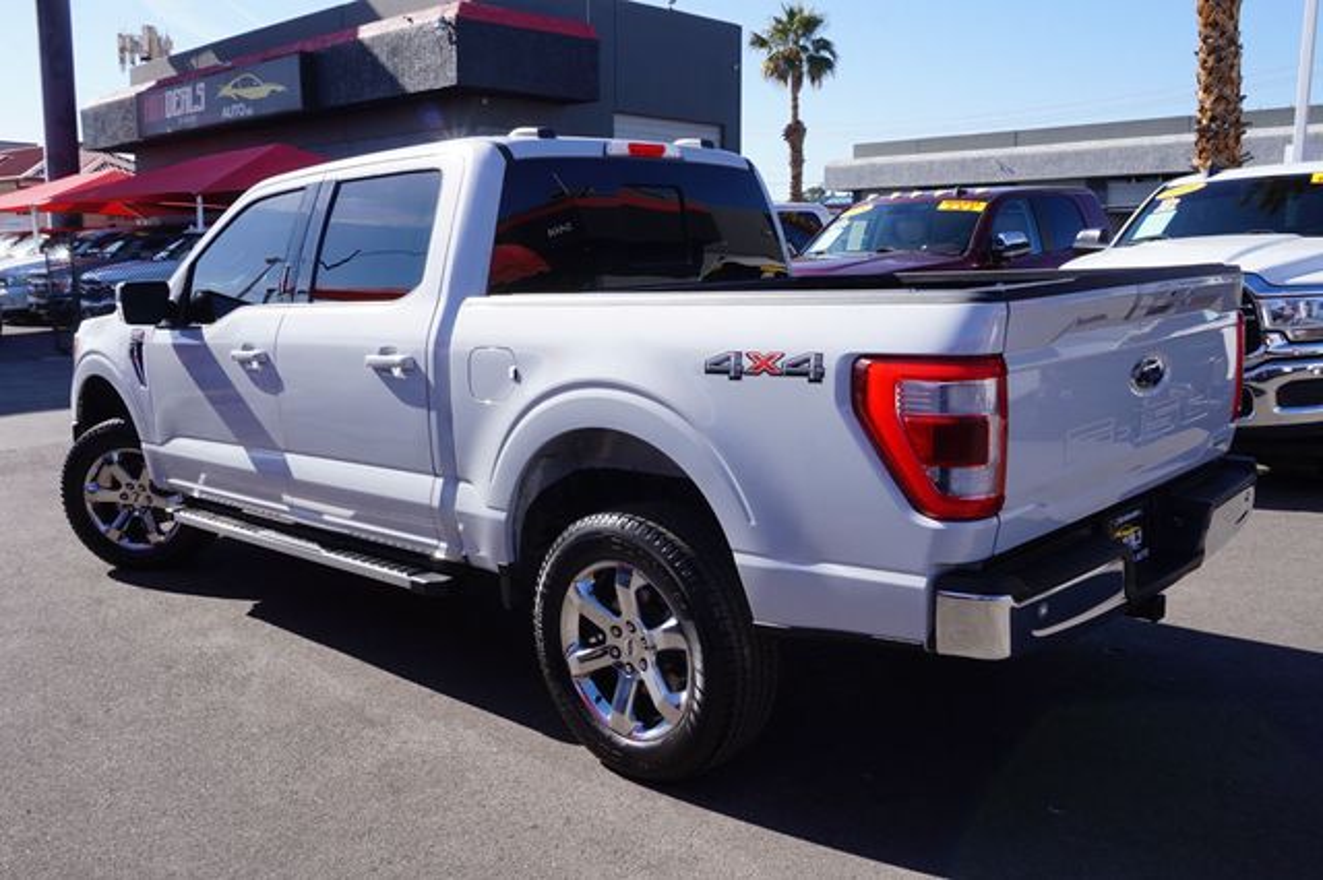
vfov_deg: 41.7
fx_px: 1157
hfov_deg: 59.5
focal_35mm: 32
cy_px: 440
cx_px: 662
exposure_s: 1/80
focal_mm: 21
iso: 100
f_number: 13
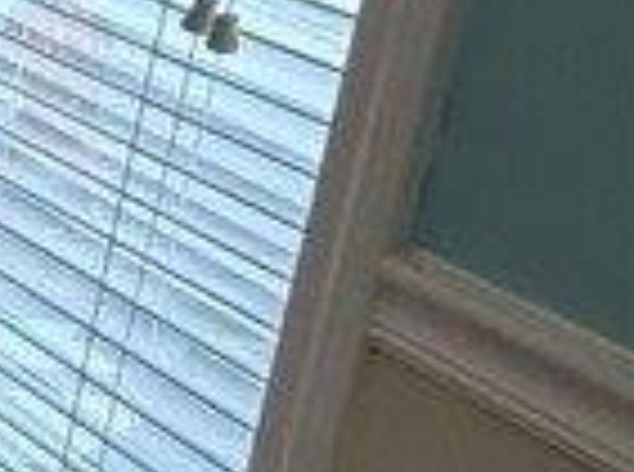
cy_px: -207
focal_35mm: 102
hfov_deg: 9.3
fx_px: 1863
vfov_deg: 13.7
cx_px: -1650
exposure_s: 1/120
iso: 250
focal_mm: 2.22
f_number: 2.2
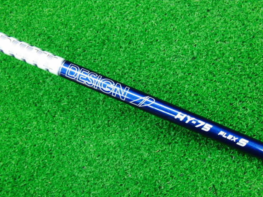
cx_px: 135
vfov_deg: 37.7
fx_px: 289
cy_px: 100
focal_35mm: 38
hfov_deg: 49.0
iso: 400
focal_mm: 6.42
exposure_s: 1/20
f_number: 3.6
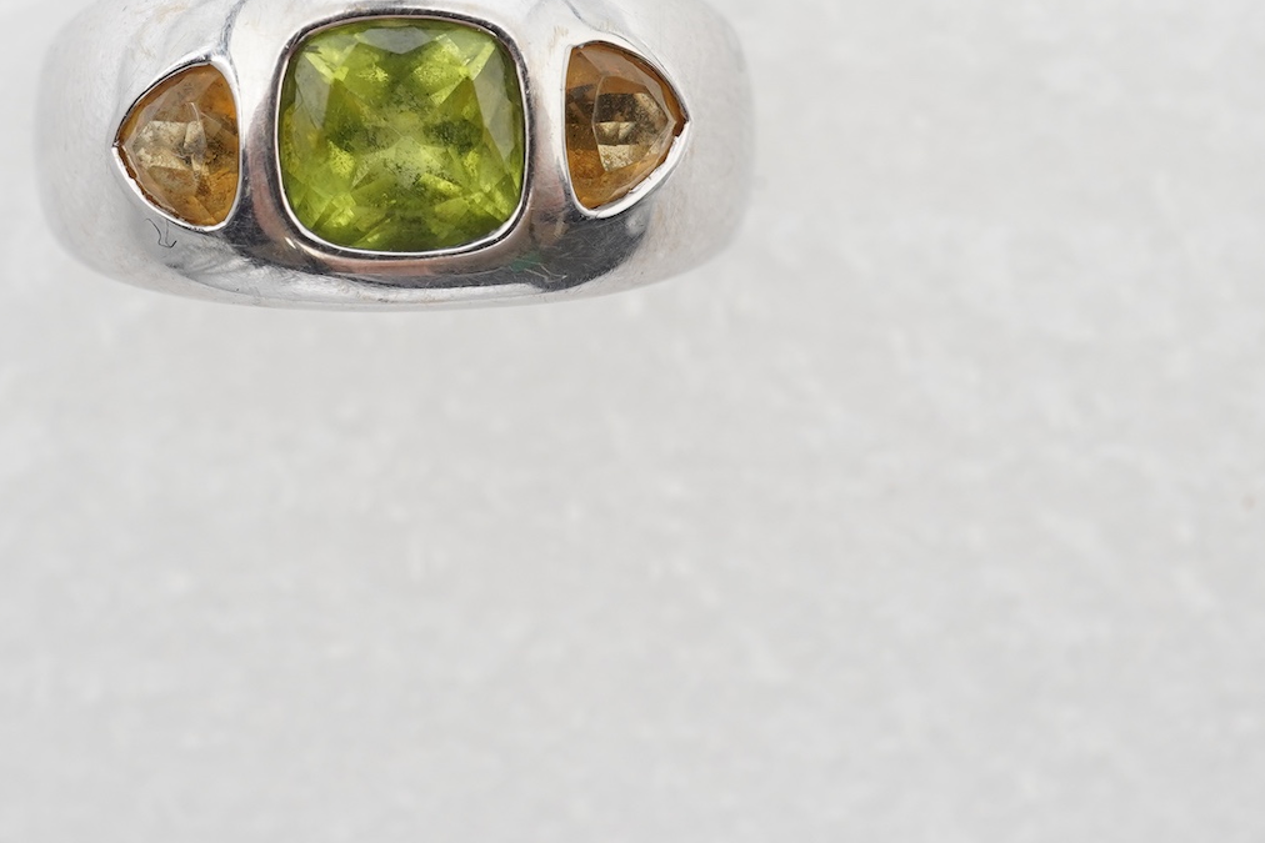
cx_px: 393
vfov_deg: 16.9
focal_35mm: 80
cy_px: 144
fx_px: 2811
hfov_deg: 25.2
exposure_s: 1/125
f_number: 16
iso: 640
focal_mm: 30
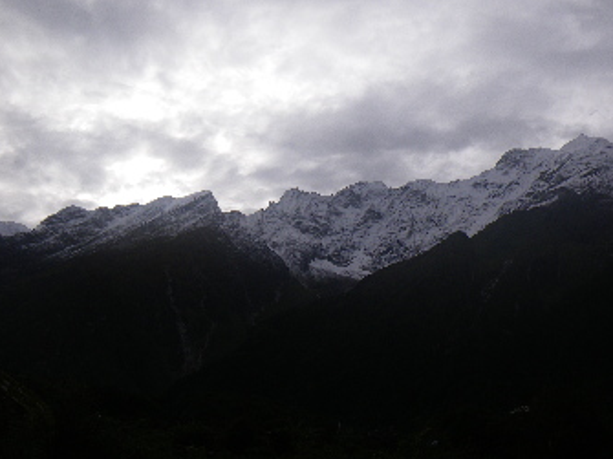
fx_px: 690
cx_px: 339
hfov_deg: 47.8
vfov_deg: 36.8
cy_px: 212
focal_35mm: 39
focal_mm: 6.1
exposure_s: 1/500
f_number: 4.6
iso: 50
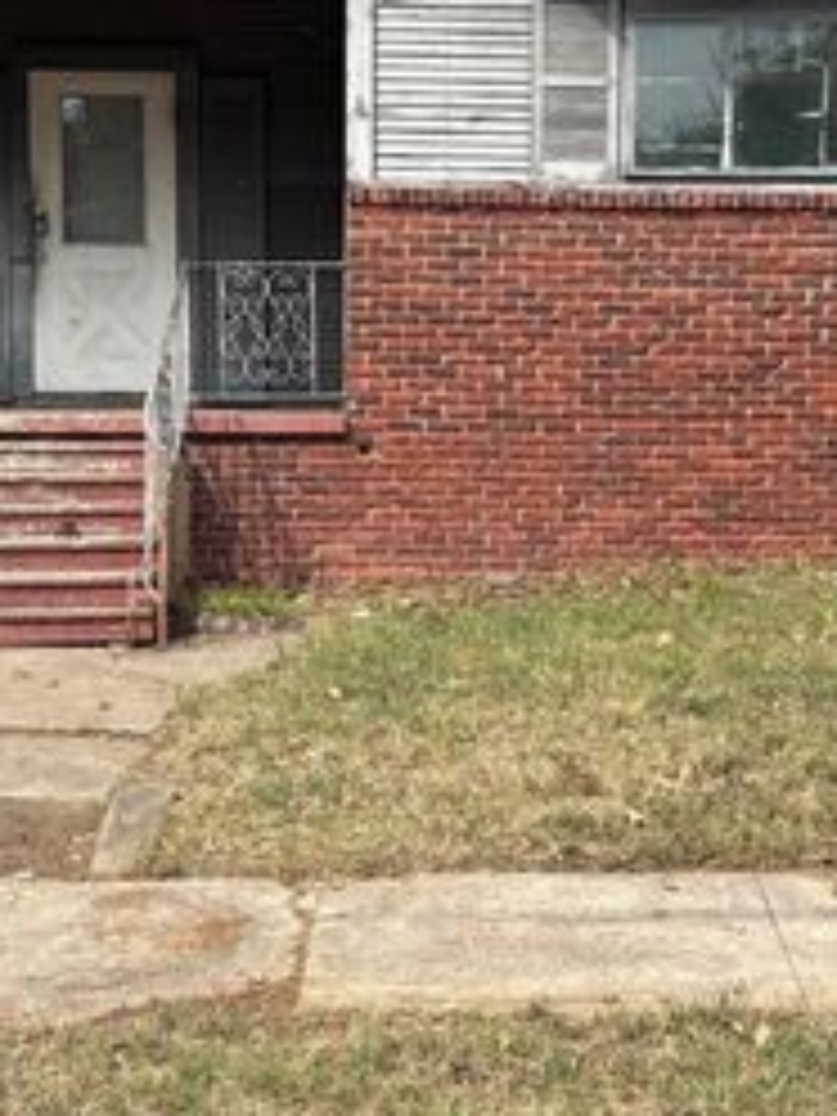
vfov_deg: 27.8
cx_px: 500
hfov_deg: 21.0
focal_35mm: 70
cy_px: 565
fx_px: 2257
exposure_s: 1/2865
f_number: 1.6
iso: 50
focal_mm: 5.96
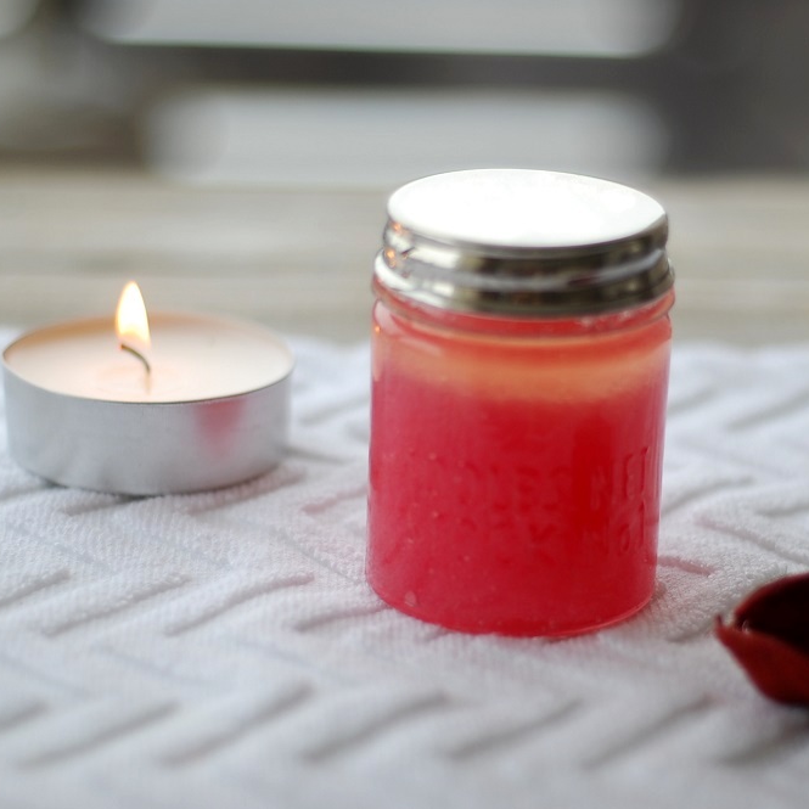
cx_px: 536
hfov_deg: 18.1
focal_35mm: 96
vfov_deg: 18.1
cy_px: 406
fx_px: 2538
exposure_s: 1/200
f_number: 2.2
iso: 100
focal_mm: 50
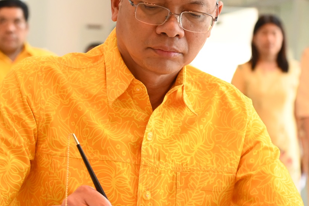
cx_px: 118
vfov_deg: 8.4
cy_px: 80
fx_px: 1398
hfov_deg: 12.6
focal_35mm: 163
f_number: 5
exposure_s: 1/250
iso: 4500
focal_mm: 75
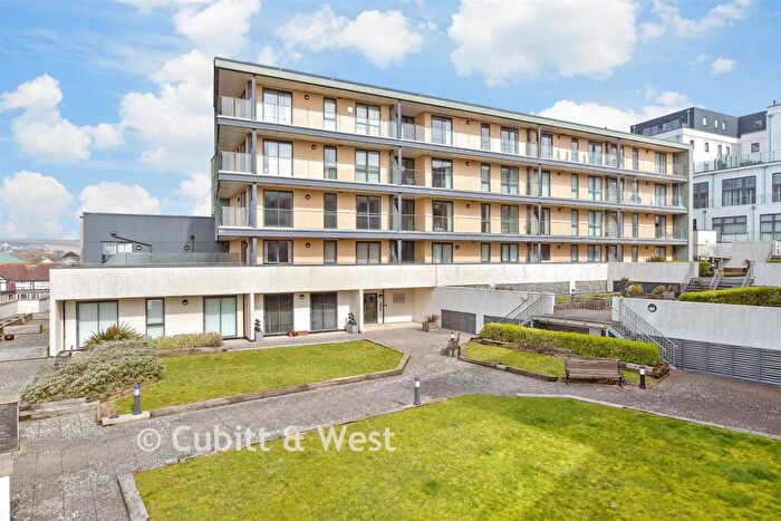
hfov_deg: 81.2
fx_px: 456
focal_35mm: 21
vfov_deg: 59.5
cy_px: 260
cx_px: 390
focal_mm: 14
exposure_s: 1/400
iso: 200
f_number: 8
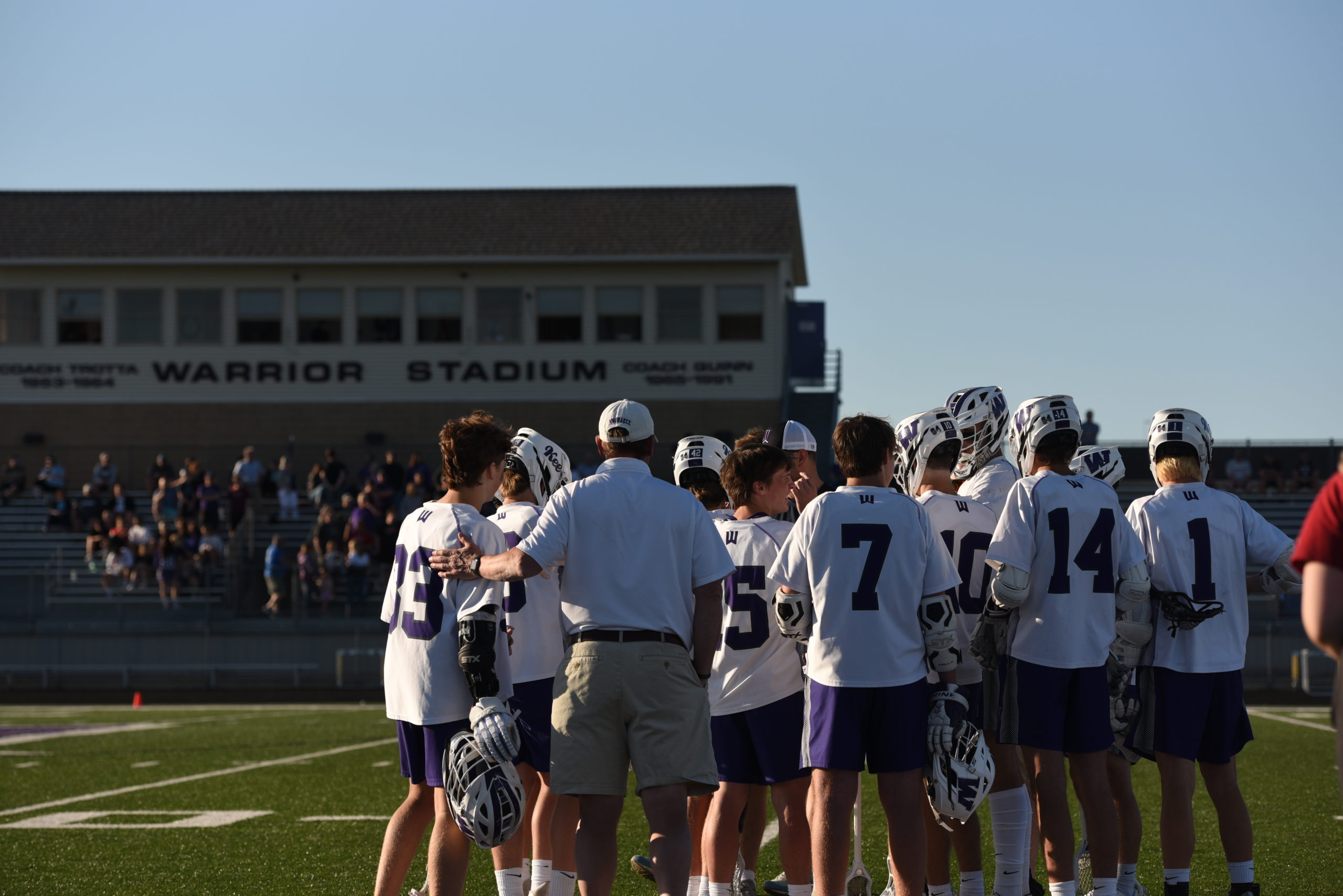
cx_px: 672
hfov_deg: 19.4
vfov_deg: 13.1
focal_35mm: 105
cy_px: 448
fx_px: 3918
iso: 200
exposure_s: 1/2500
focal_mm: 105
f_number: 4
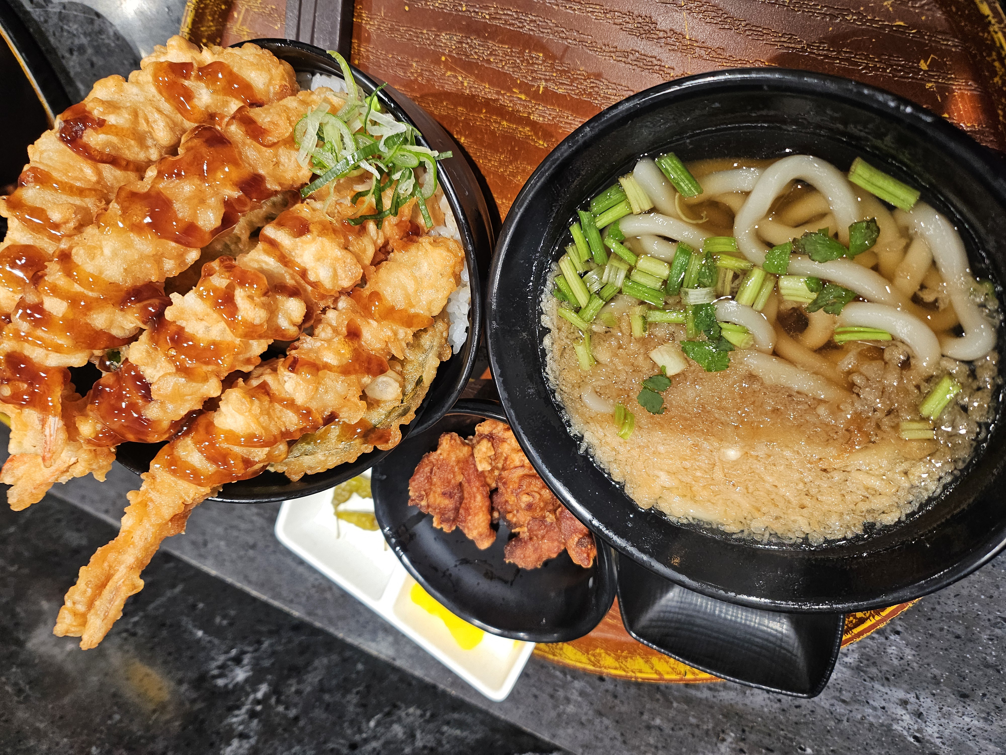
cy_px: 378
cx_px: 503
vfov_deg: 56.8
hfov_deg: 71.6
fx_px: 697
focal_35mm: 24
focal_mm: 5
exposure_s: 1/120
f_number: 1.8
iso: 160
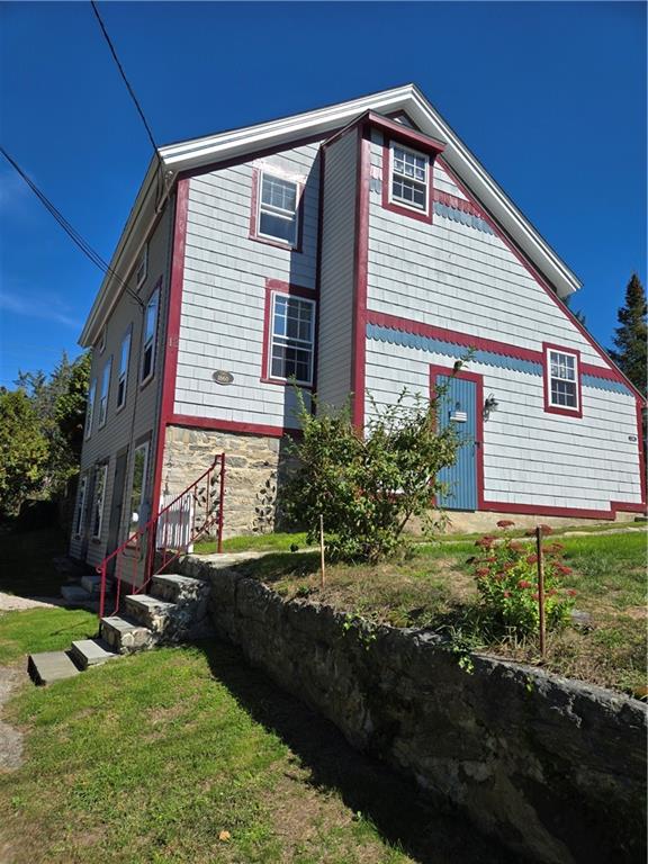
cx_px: 324
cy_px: 432
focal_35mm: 23
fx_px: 574
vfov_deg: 73.9
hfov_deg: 58.9
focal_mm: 5.4
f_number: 1.8
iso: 32
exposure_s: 1/2921
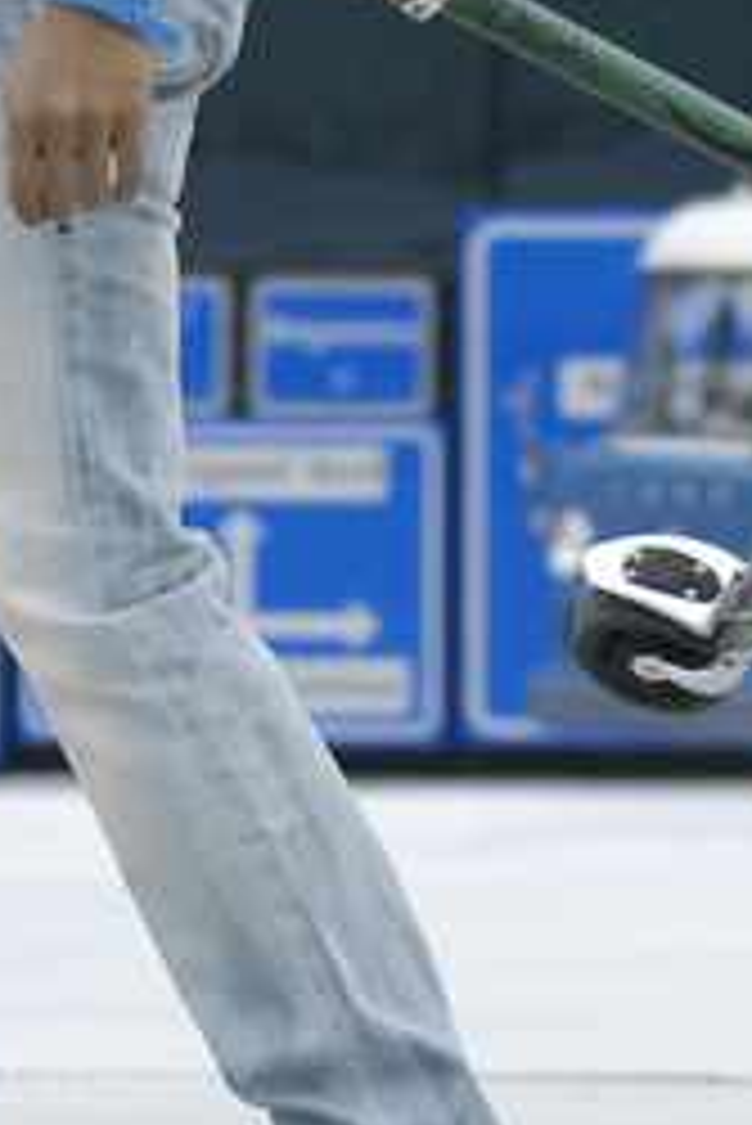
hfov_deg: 2.3
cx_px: -259
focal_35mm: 596
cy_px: -50
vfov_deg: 3.5
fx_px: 18647
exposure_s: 1/500
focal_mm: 86
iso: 200
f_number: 5.6
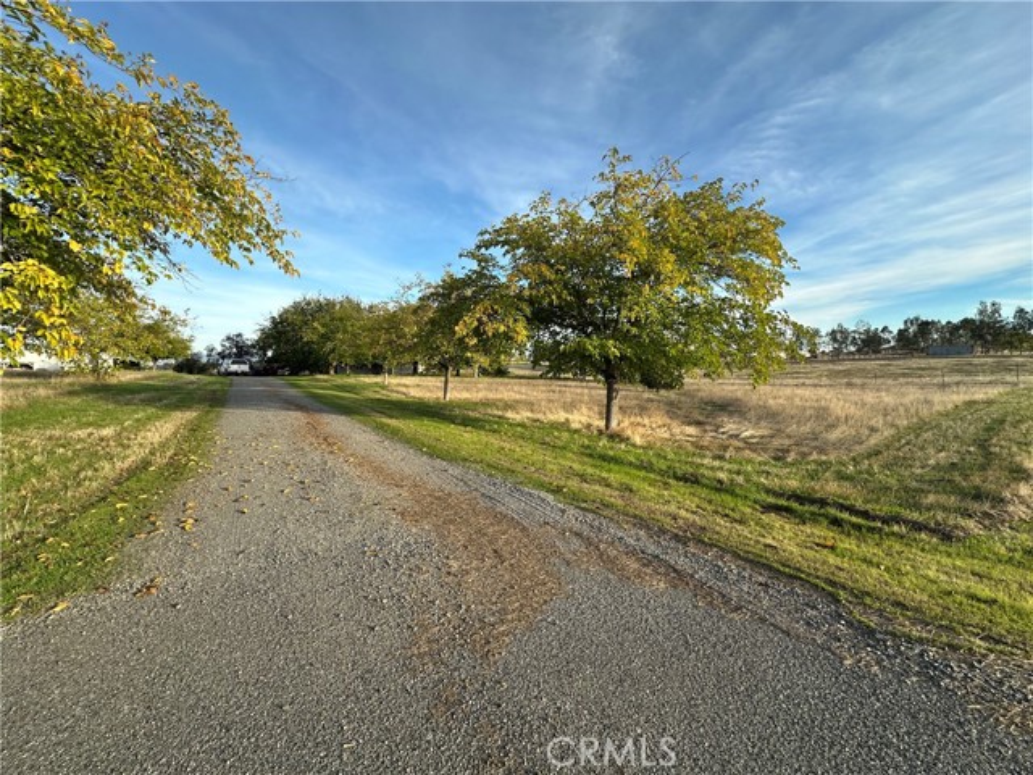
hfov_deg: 102.1
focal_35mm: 14
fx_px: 418
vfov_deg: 85.7
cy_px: 388
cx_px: 516
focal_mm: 2.22
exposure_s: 1/626
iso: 40
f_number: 2.2
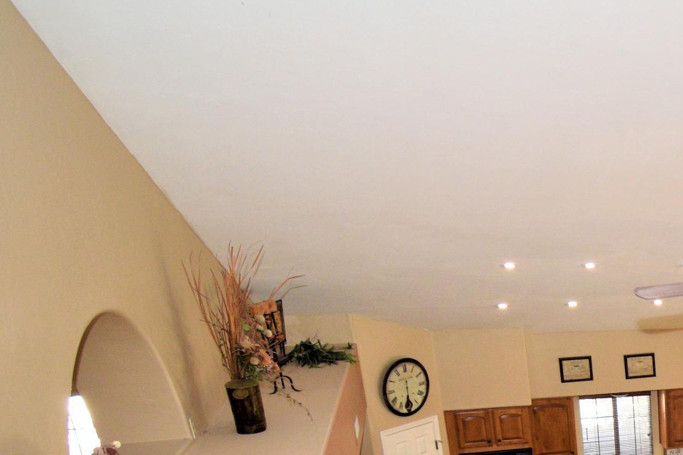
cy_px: 520
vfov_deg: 29.0
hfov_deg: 37.6
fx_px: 778
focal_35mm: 41
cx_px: 791
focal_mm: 10
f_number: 5.6
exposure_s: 1/125
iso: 720
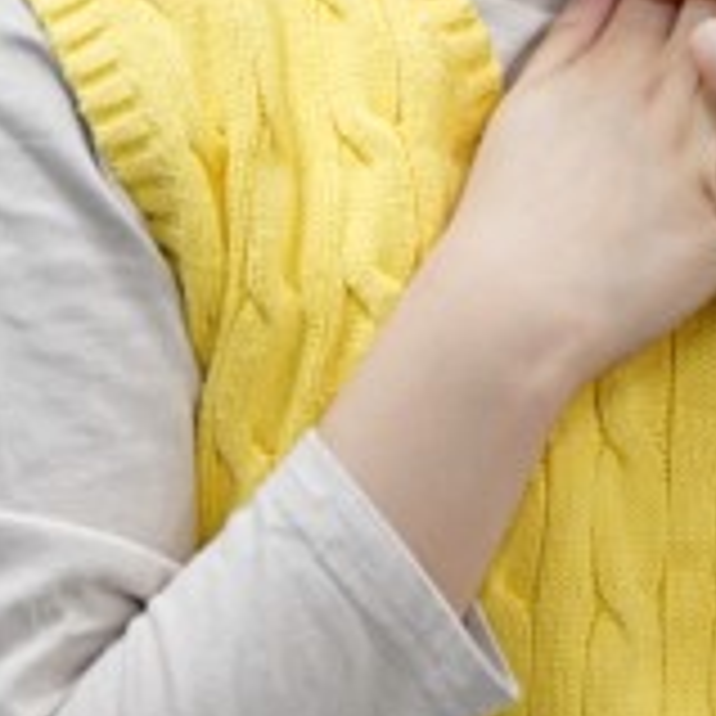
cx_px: 1139
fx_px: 20827
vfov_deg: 2.0
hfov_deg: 2.0
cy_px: -140
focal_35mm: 890
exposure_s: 1/200
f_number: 2.8
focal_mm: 185
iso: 1600
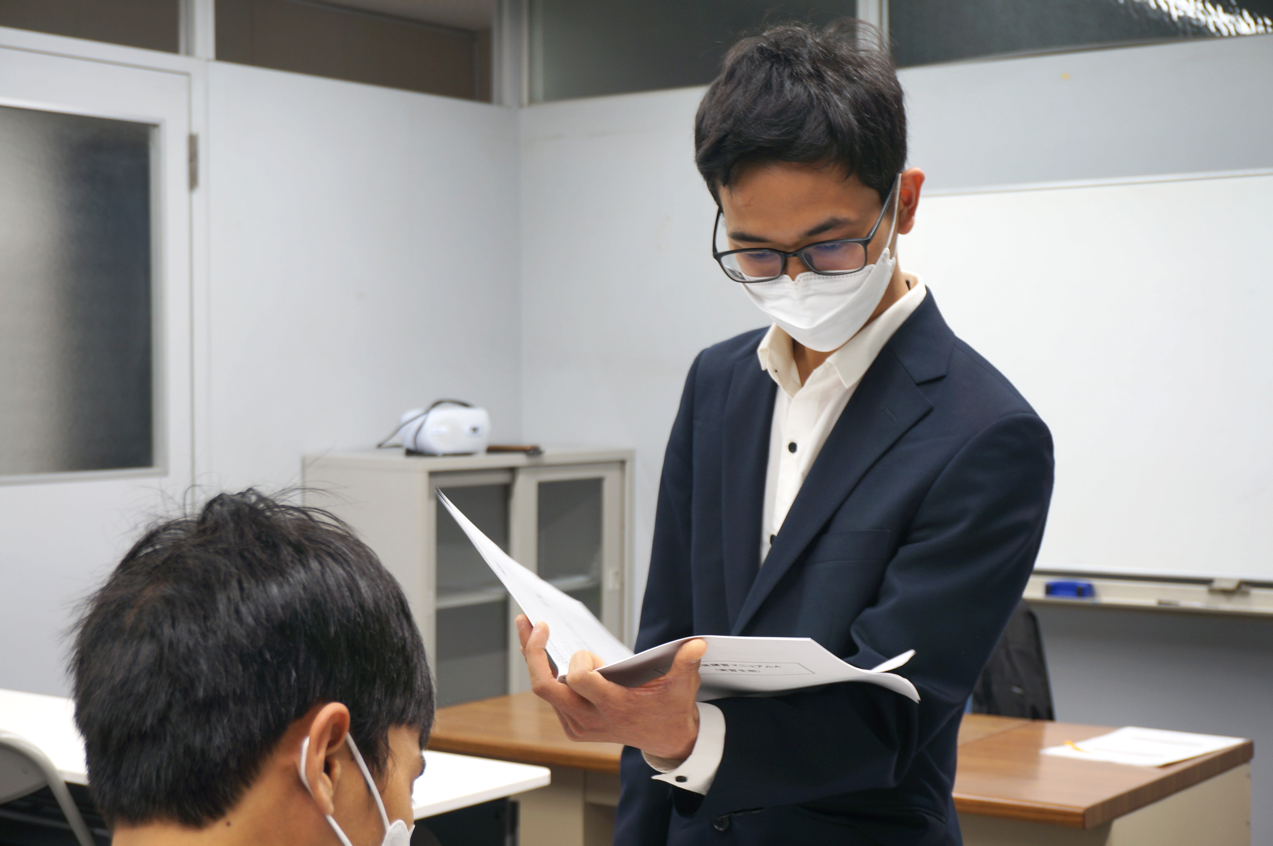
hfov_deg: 35.1
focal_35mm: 57
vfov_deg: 23.7
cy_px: 423
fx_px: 2013
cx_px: 636
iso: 100
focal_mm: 38
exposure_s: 1/15
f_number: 5.6
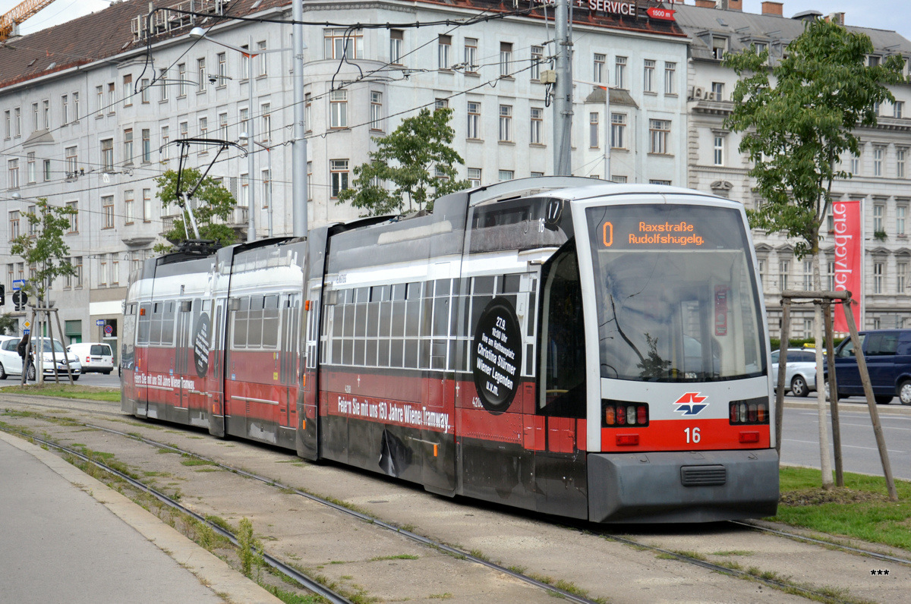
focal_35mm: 60
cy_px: 302
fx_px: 1516
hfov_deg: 33.4
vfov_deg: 22.5
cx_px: 456
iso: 400
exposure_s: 1/1250
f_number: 5
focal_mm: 40
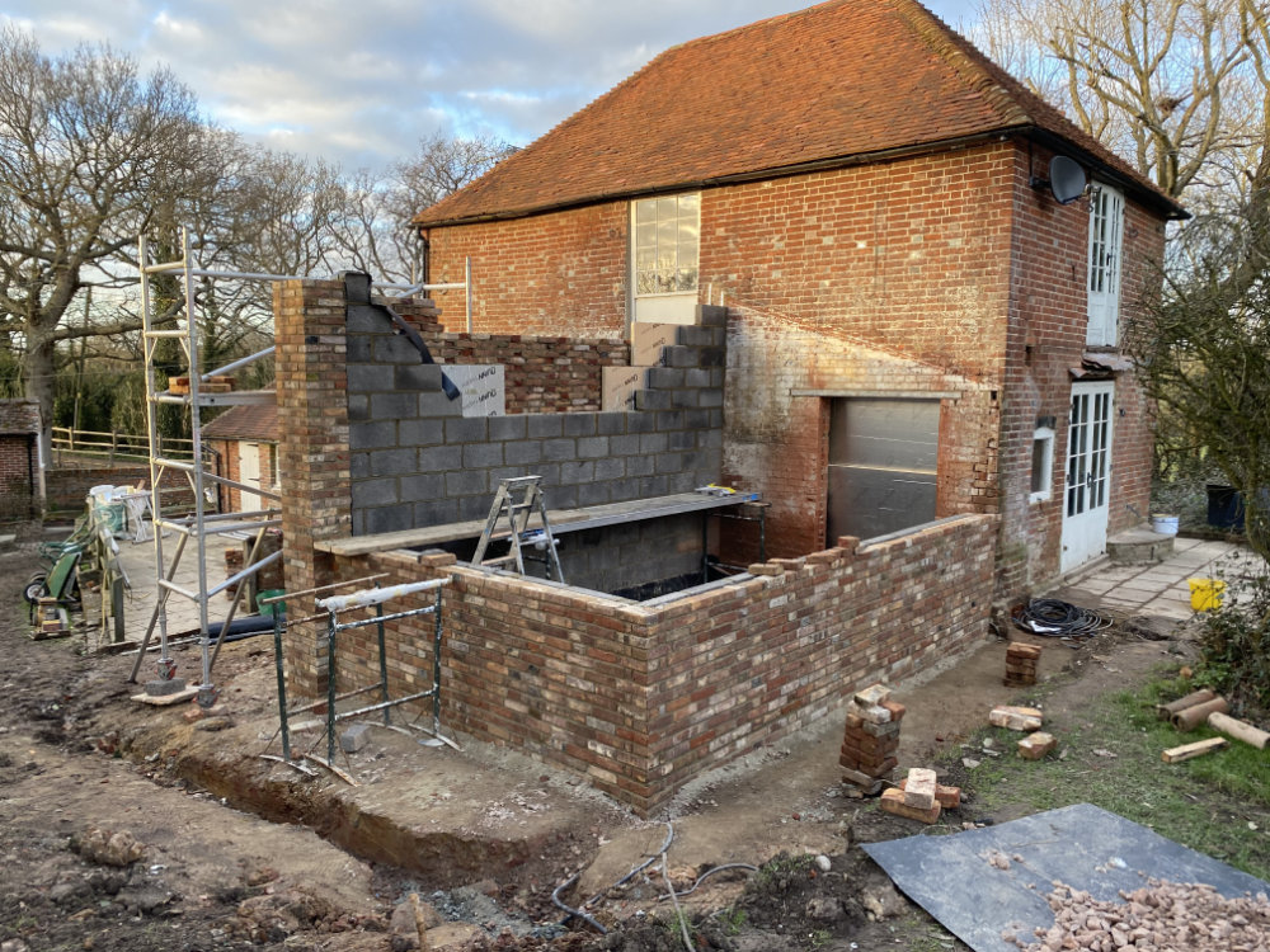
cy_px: 476
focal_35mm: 26
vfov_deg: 53.1
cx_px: 635
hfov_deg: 67.3
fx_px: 954
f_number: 1.8
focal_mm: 4.2
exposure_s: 1/121
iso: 40
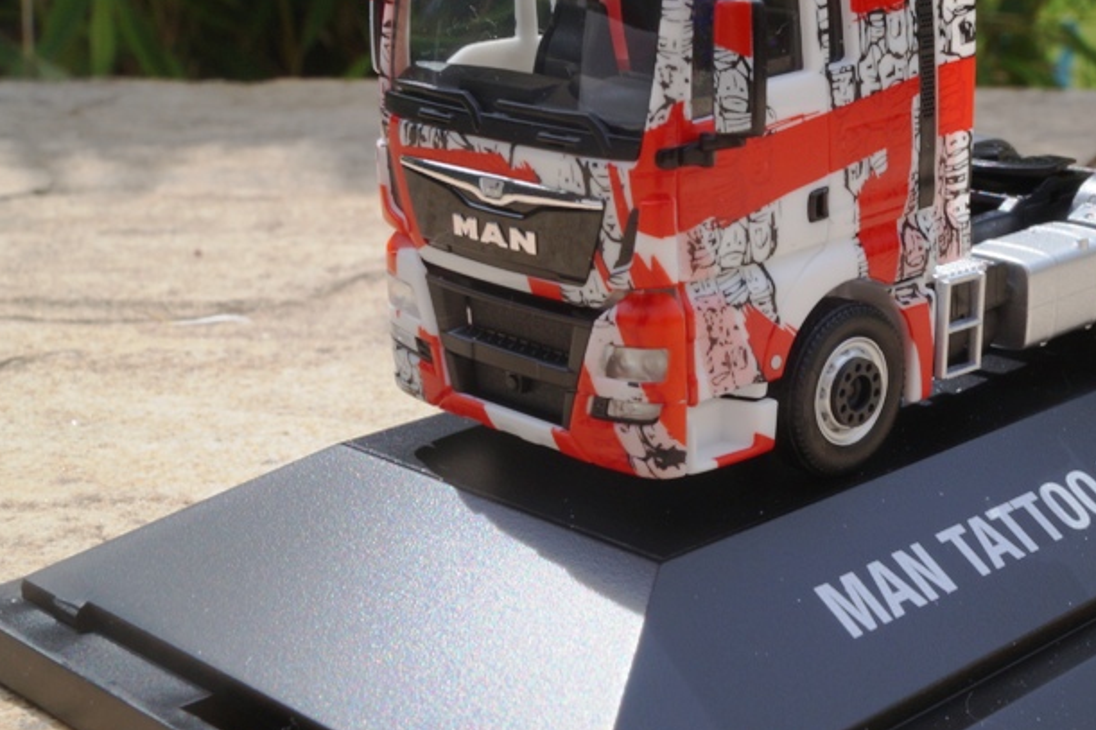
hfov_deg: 29.3
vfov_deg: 20.0
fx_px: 2070
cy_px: 325
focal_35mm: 68
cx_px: 805
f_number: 20
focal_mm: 24
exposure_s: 1/60
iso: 100
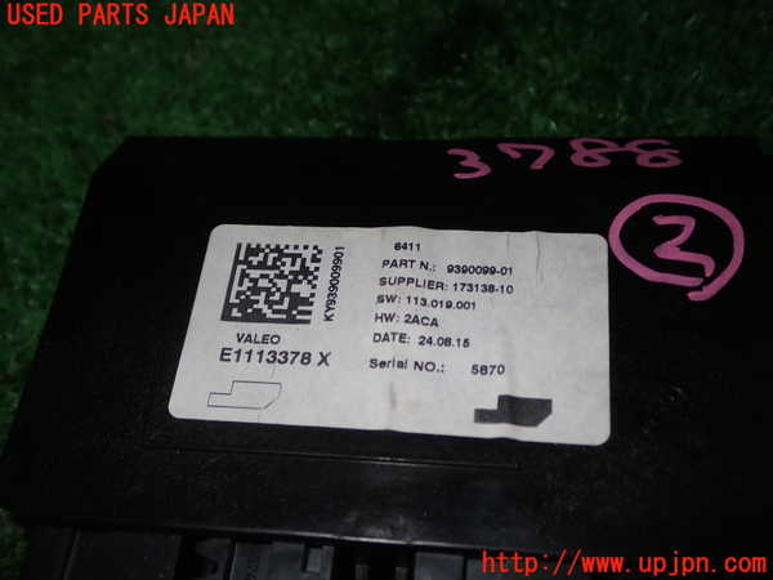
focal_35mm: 41
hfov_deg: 45.8
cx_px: 386
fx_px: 916
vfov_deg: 35.1
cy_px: 290
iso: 200
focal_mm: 7.31
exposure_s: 1/40
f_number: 8
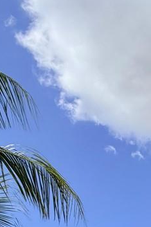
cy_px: 289
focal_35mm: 66
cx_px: 280
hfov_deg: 16.7
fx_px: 416
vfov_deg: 26.3
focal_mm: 2.22
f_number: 2.2
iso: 20
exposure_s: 1/876
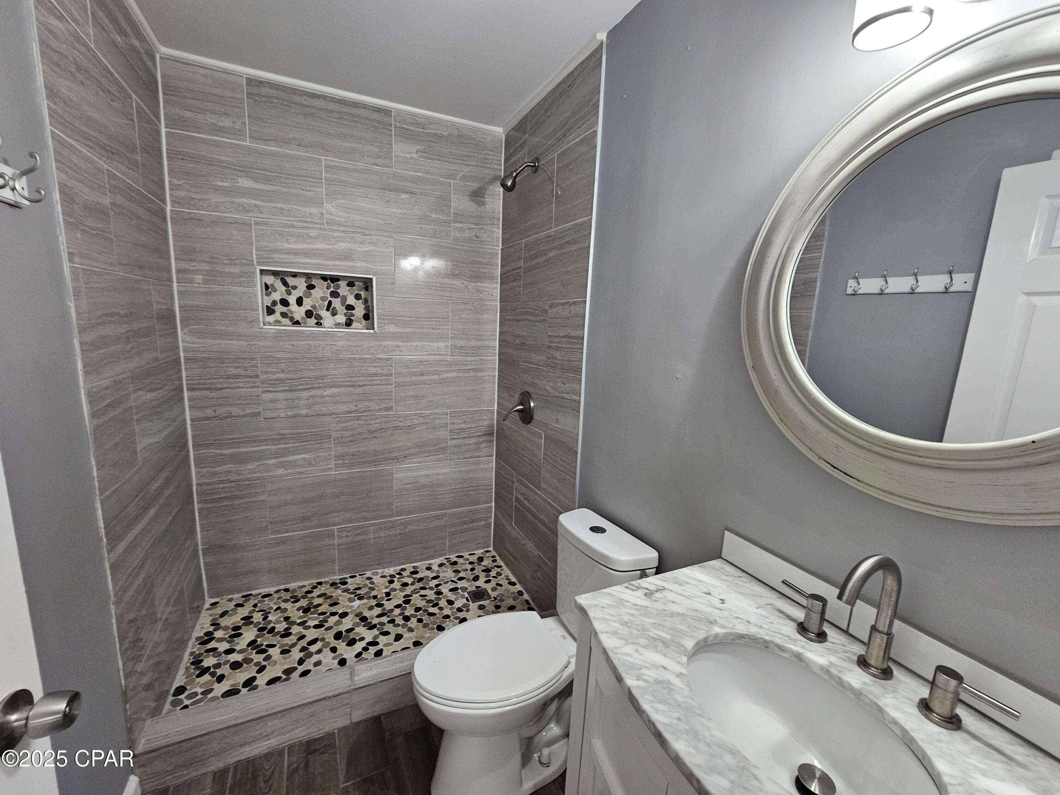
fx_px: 398
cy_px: 398
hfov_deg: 106.2
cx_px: 530
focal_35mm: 13
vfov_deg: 89.9
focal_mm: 2.2
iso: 320
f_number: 2.2
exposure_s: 1/30
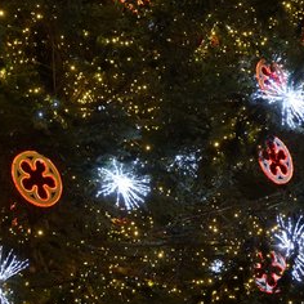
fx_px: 825
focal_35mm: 83
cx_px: 113
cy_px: 134
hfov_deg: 20.8
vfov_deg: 20.9
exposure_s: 1/160
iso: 3200
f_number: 4
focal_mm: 48
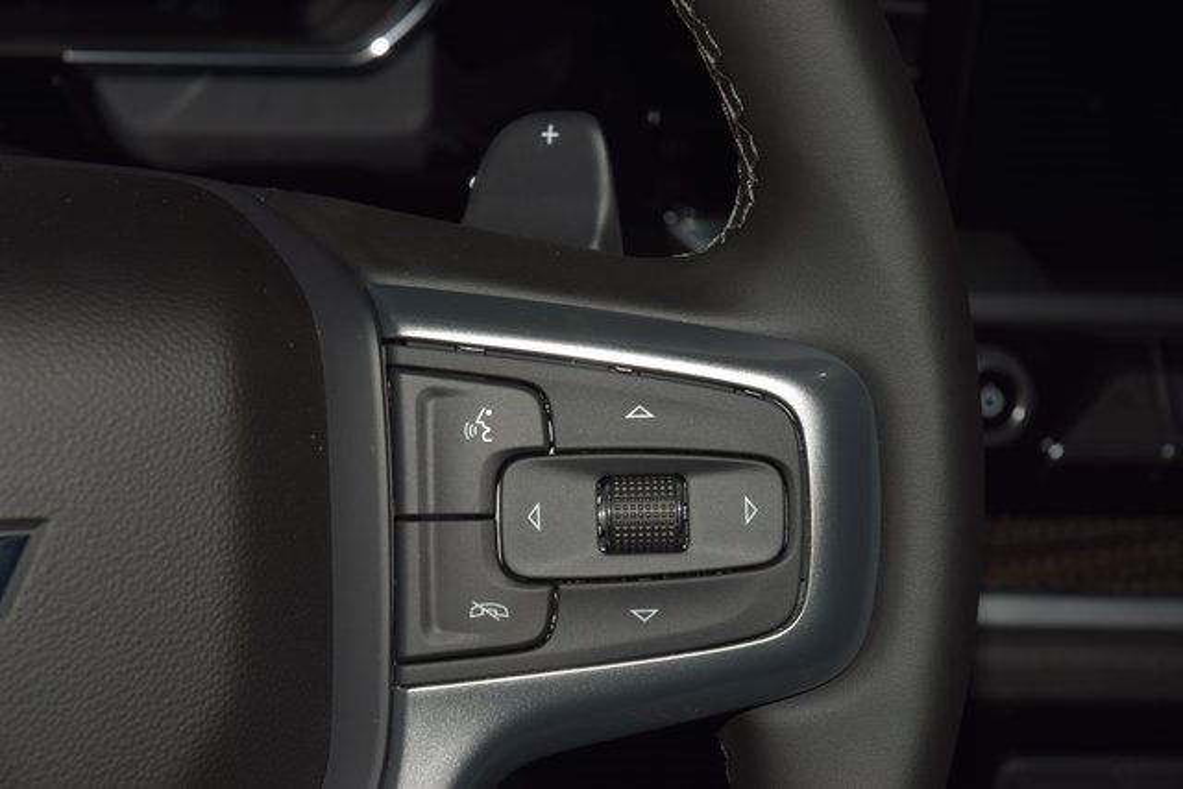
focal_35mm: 105
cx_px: 592
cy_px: 394
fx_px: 3451
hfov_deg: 19.5
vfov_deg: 13.0
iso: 100
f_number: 8
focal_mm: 70
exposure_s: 1/125
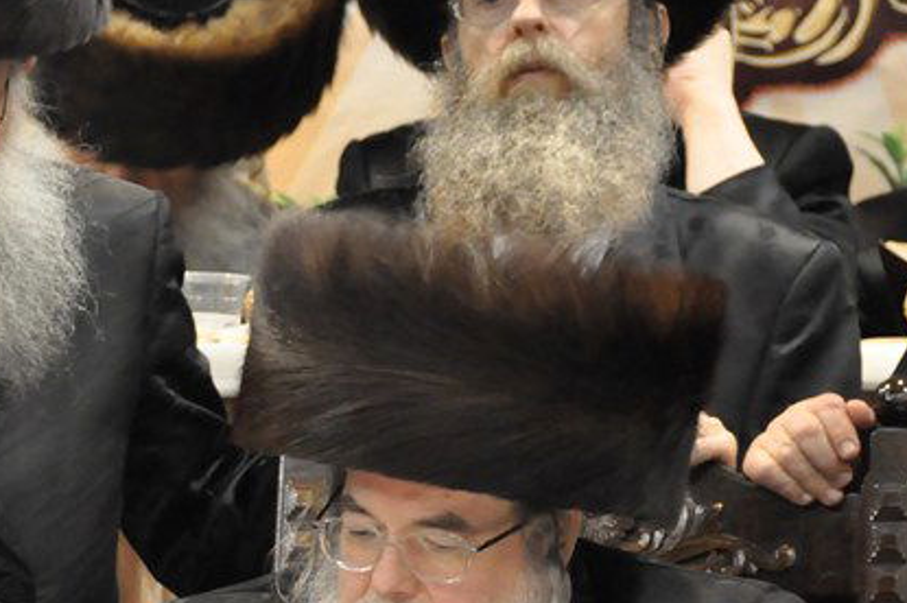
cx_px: -56
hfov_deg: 3.5
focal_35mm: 596
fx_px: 15009
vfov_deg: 2.3
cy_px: 561
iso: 2500
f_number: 5.6
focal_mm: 165
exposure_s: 1/40
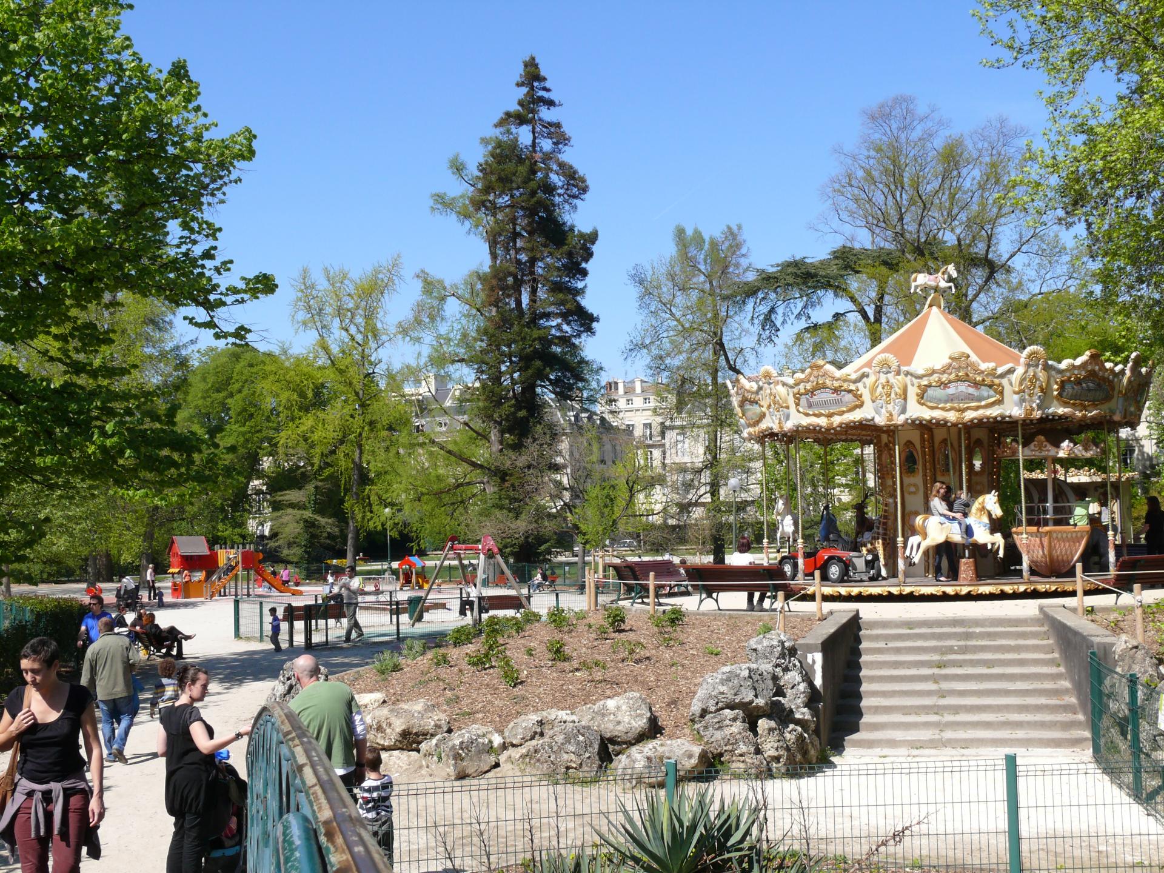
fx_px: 1480
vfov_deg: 32.9
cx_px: 582
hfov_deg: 42.9
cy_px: 436
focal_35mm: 44
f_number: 5.6
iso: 100
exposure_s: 1/400
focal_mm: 9.2
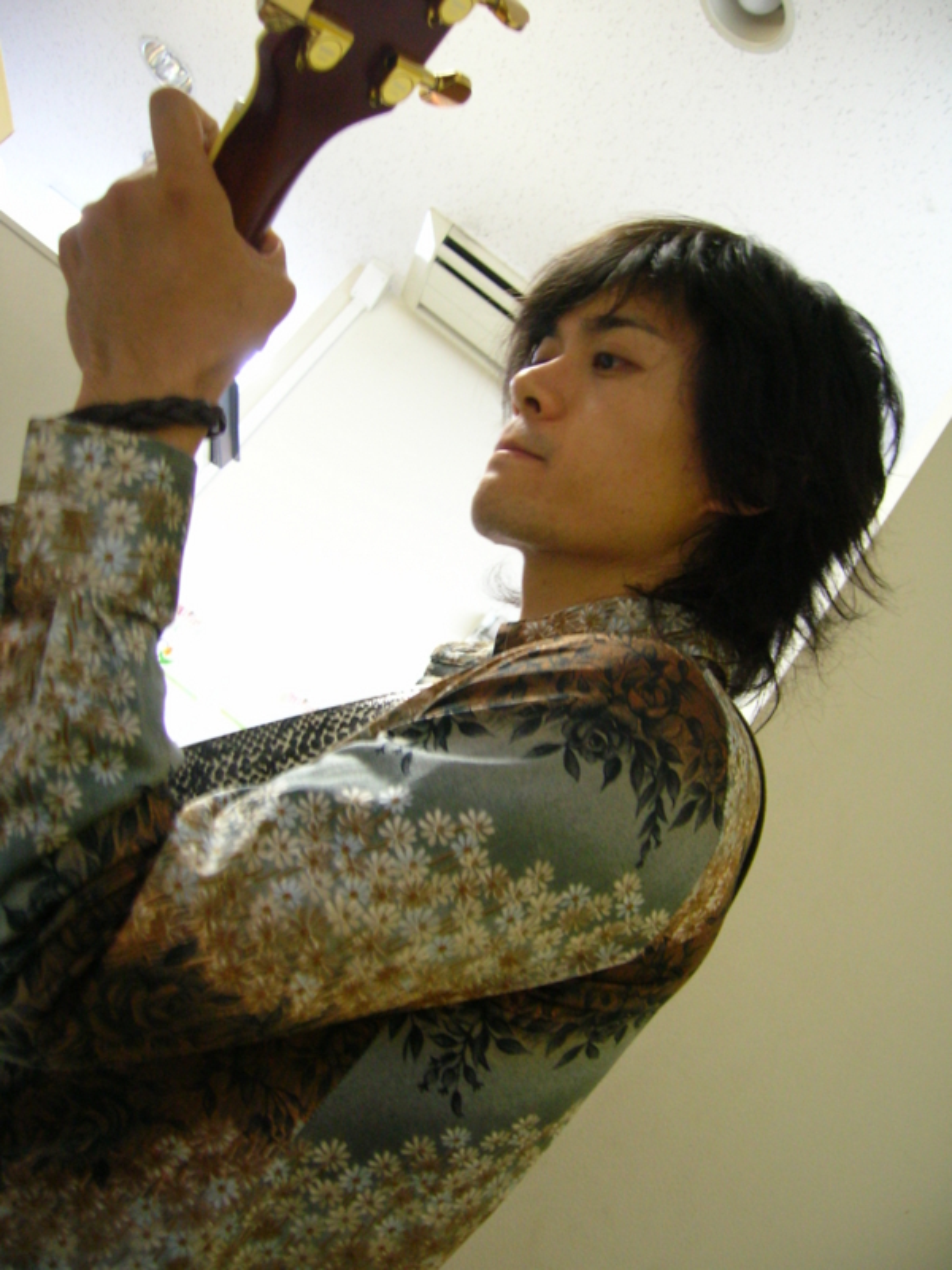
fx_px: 1247
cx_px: 476
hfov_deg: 41.8
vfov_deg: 54.0
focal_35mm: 34
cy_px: 635
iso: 148
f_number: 2.9
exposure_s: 1/3.4
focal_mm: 5.7
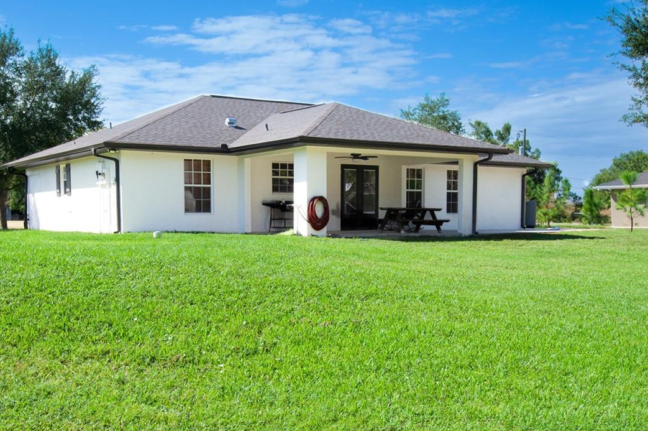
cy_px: 295
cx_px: 306
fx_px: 827
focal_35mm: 46
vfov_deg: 28.9
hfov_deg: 42.8
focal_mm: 20
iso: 400
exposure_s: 1/640
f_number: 9
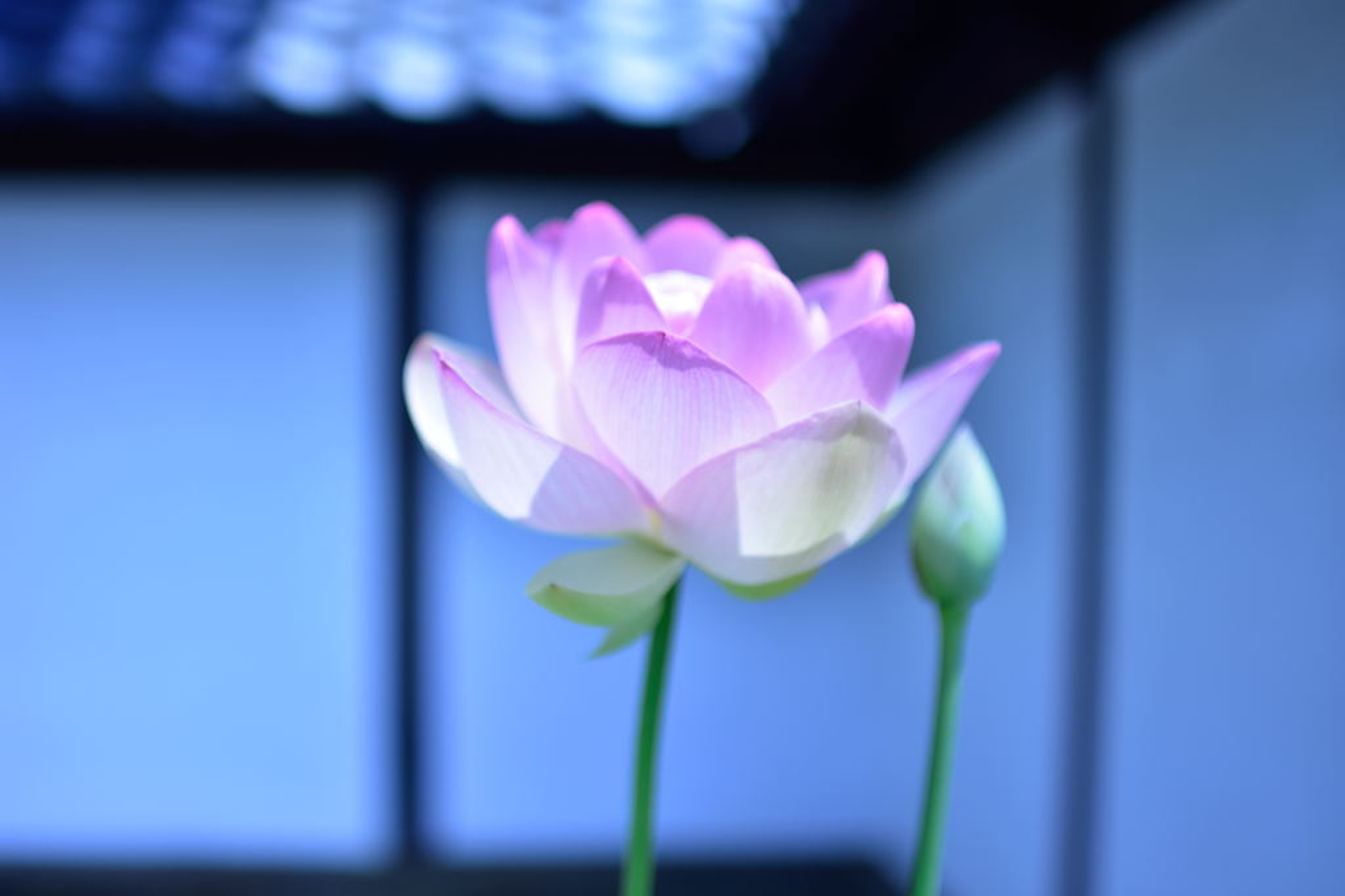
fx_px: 1681
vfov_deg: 29.8
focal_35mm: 45
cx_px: 672
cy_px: 448
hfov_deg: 43.6
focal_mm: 30
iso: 100
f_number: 1.4
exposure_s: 1/4000
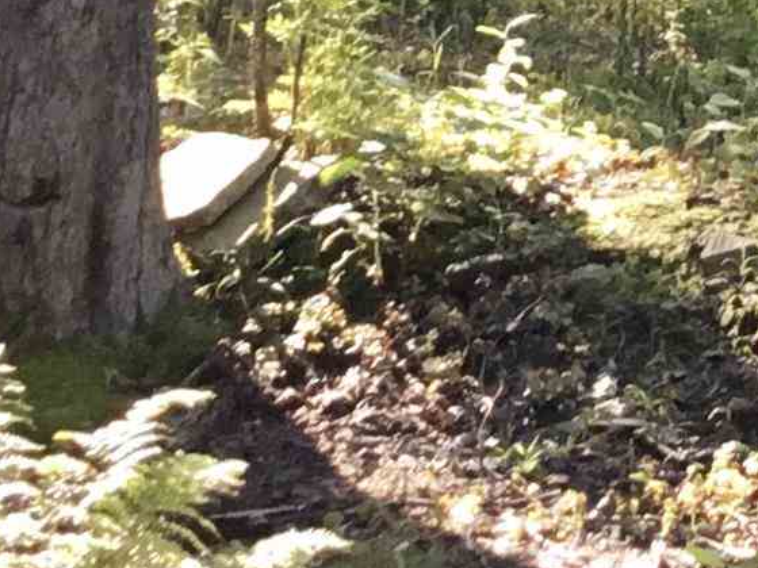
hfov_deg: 11.0
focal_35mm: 169
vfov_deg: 8.4
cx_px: 1295
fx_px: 3701
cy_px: -519
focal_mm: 3.3
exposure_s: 1/120
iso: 50
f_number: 2.4
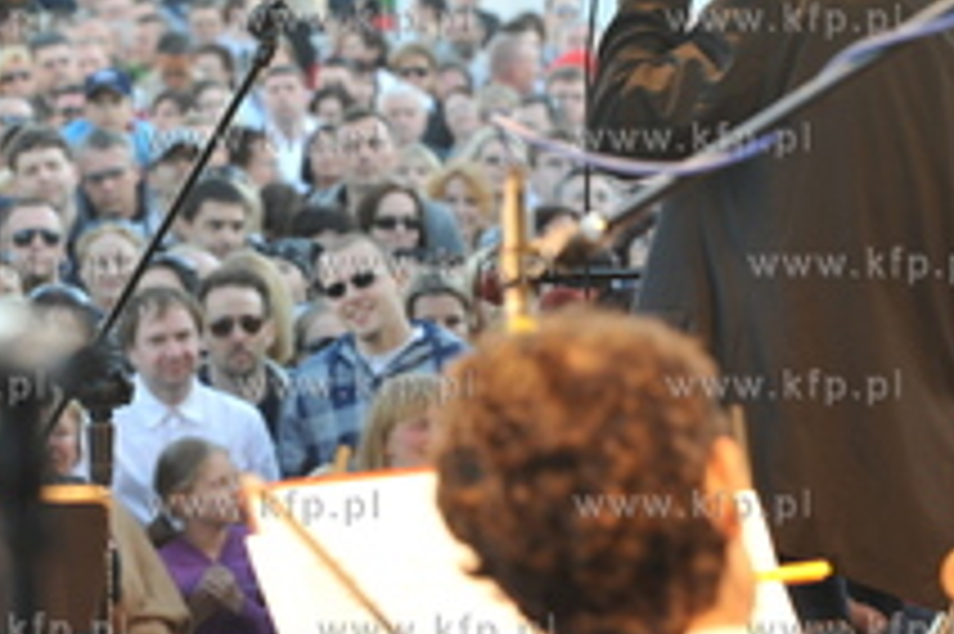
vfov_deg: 6.9
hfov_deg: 10.4
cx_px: 166
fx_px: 5243
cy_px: 324
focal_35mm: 198
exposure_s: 1/125
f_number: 5.6
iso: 400
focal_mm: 105
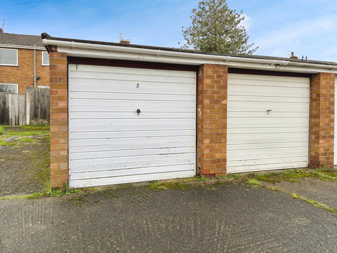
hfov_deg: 67.3
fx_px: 253
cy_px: 126
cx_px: 168
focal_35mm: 26
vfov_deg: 53.1
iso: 50
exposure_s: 1/787
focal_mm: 5.96
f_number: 1.6
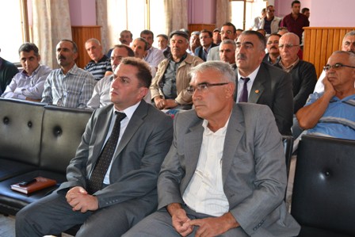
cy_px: 118
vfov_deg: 31.9
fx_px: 414
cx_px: 178
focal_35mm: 42
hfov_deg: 46.4
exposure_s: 1/60
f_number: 4.5
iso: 640
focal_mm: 28
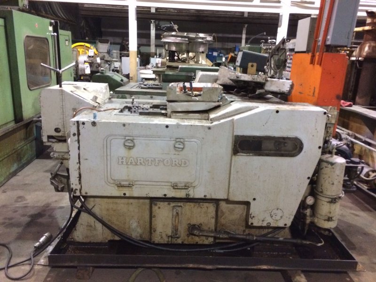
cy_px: 141
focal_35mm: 29
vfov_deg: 48.2
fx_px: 315
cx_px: 188
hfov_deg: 61.7
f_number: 2.2
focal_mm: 4.15
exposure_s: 1/15
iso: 320
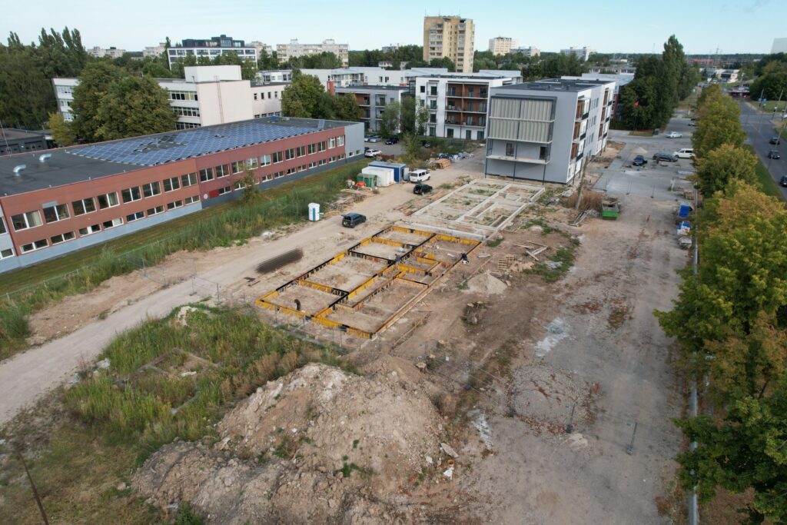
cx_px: 394
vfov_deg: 57.2
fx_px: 481
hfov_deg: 78.6
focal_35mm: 22
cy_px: 262
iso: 200
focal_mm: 8.38
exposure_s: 1/1000
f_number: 2.8
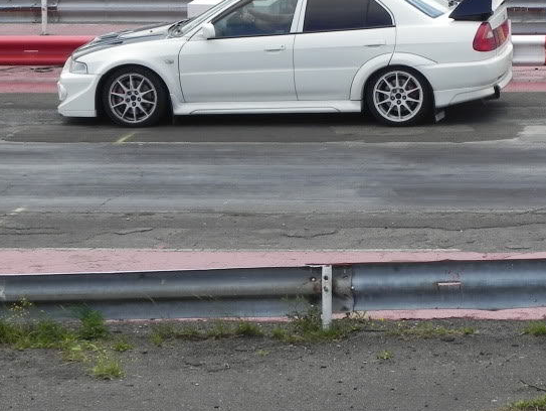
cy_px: 36
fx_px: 2825
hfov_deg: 11.0
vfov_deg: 8.3
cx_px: 368
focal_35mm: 179
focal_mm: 16.9
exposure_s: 1/520
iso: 160
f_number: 5
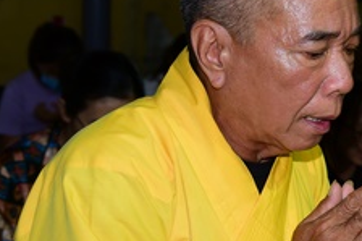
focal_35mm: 93
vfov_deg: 14.6
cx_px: 514
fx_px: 934
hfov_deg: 19.6
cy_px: 171
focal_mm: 32
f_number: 4
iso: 320
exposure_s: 1/60
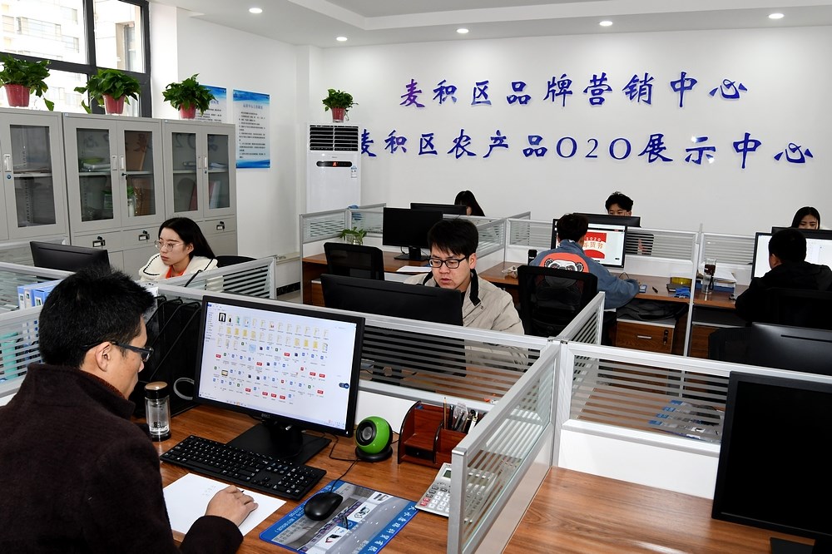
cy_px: 277
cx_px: 416
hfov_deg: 67.4
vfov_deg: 47.9
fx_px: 624
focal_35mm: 27
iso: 800
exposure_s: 1/60
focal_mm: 18
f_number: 7.1
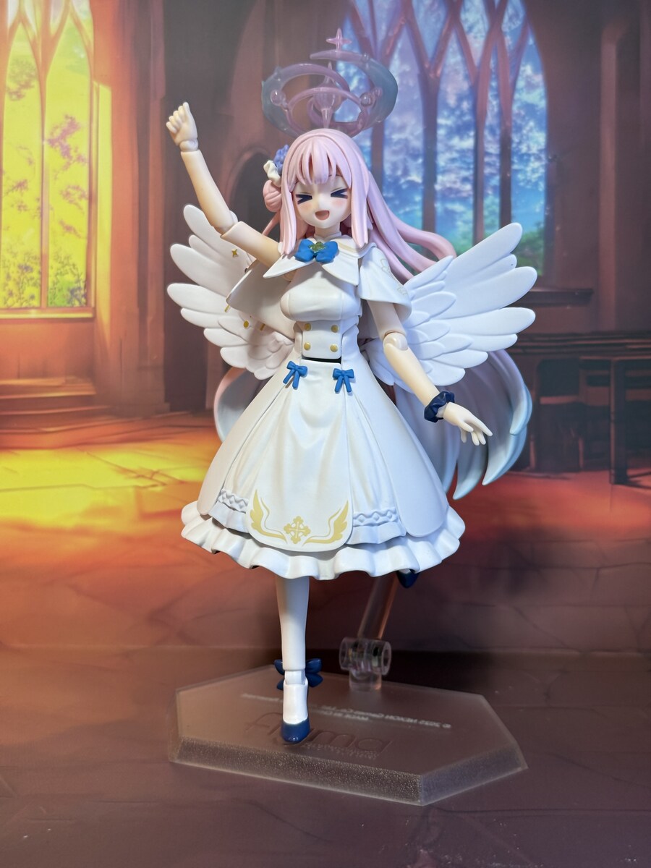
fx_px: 1204
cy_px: 434
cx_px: 326
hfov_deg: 30.3
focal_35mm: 48
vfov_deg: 39.7
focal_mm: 6.76
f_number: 1.78
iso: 50
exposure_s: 1/60
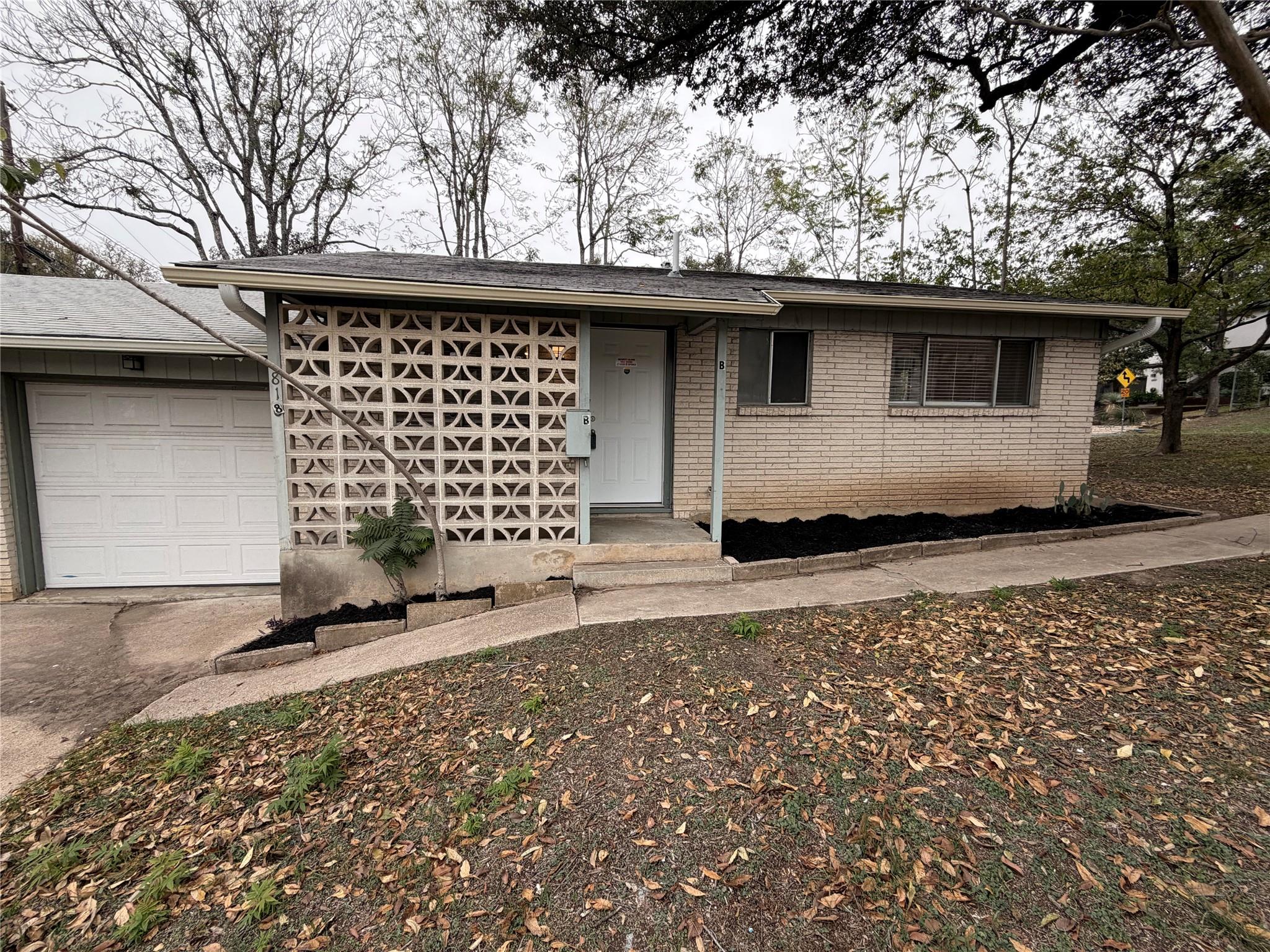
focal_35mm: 14
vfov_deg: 85.7
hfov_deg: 102.1
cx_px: 635
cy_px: 476
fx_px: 514
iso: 64
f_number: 2.2
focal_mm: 2.22
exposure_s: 1/424
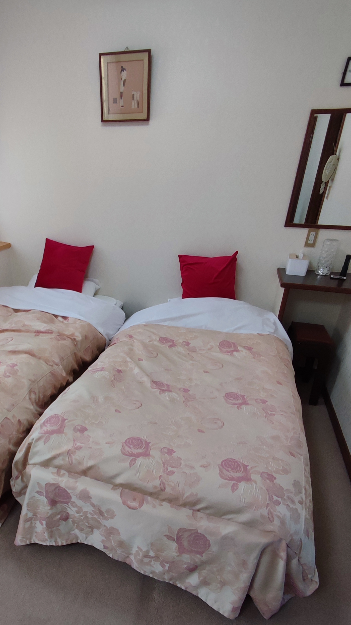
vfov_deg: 77.4
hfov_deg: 48.1
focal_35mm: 23
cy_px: 388
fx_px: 381
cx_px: 99
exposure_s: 1/50
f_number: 2.2
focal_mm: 1.65
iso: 159
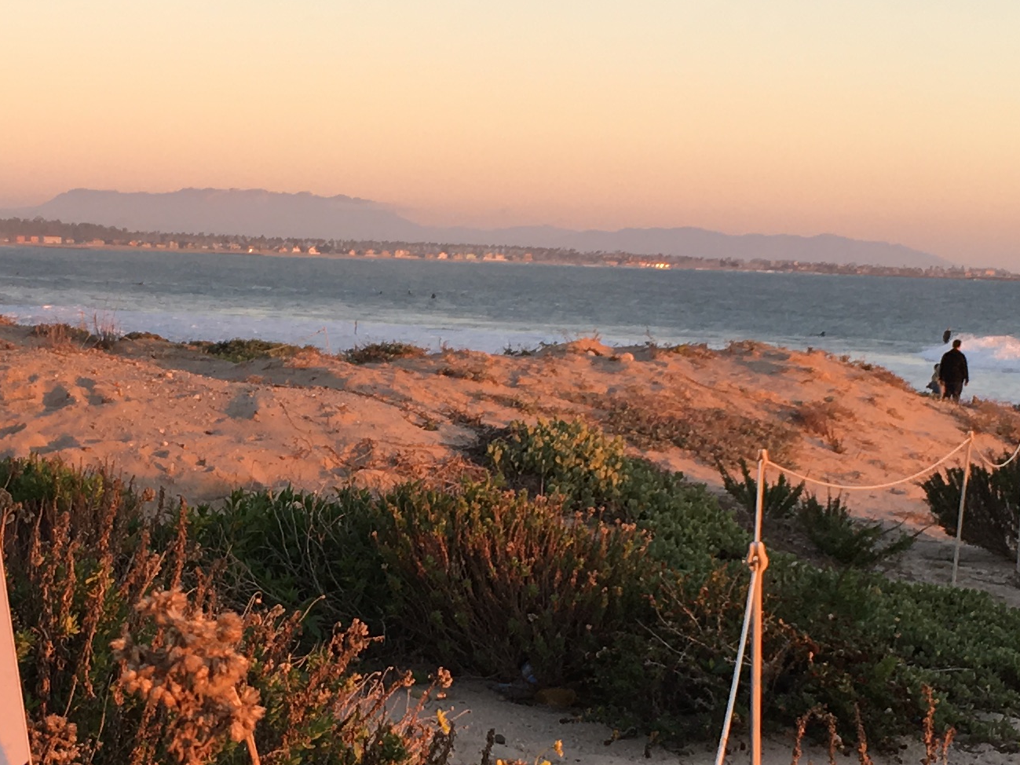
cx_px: 309
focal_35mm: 90
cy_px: 456
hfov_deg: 21.7
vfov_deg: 16.4
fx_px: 2652
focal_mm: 4.15
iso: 25
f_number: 2.2
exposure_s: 1/120
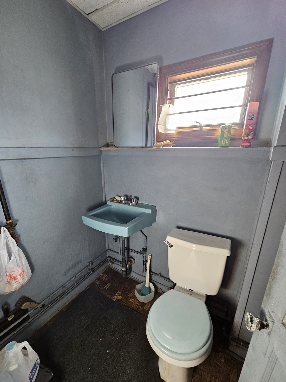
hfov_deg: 85.5
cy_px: 204
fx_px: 154
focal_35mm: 14
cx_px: 132
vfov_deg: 101.9
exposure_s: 1/60
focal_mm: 2.2
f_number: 2.2
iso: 250
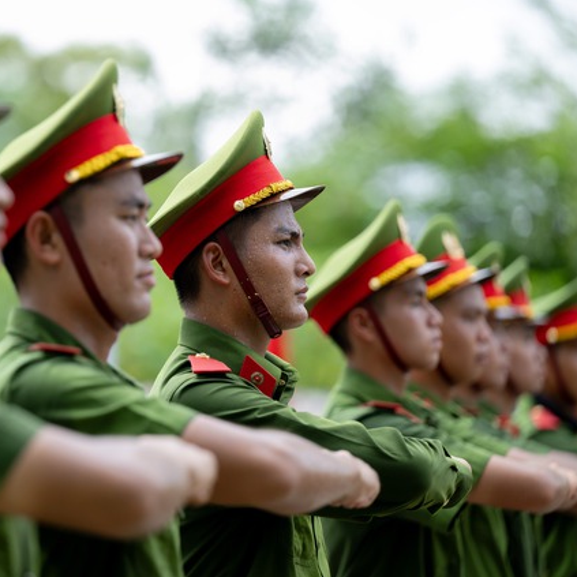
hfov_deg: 8.2
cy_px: 288
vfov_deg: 8.3
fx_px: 3998
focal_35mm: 212
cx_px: 145
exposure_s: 1/500
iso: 250
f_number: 3.2
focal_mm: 165
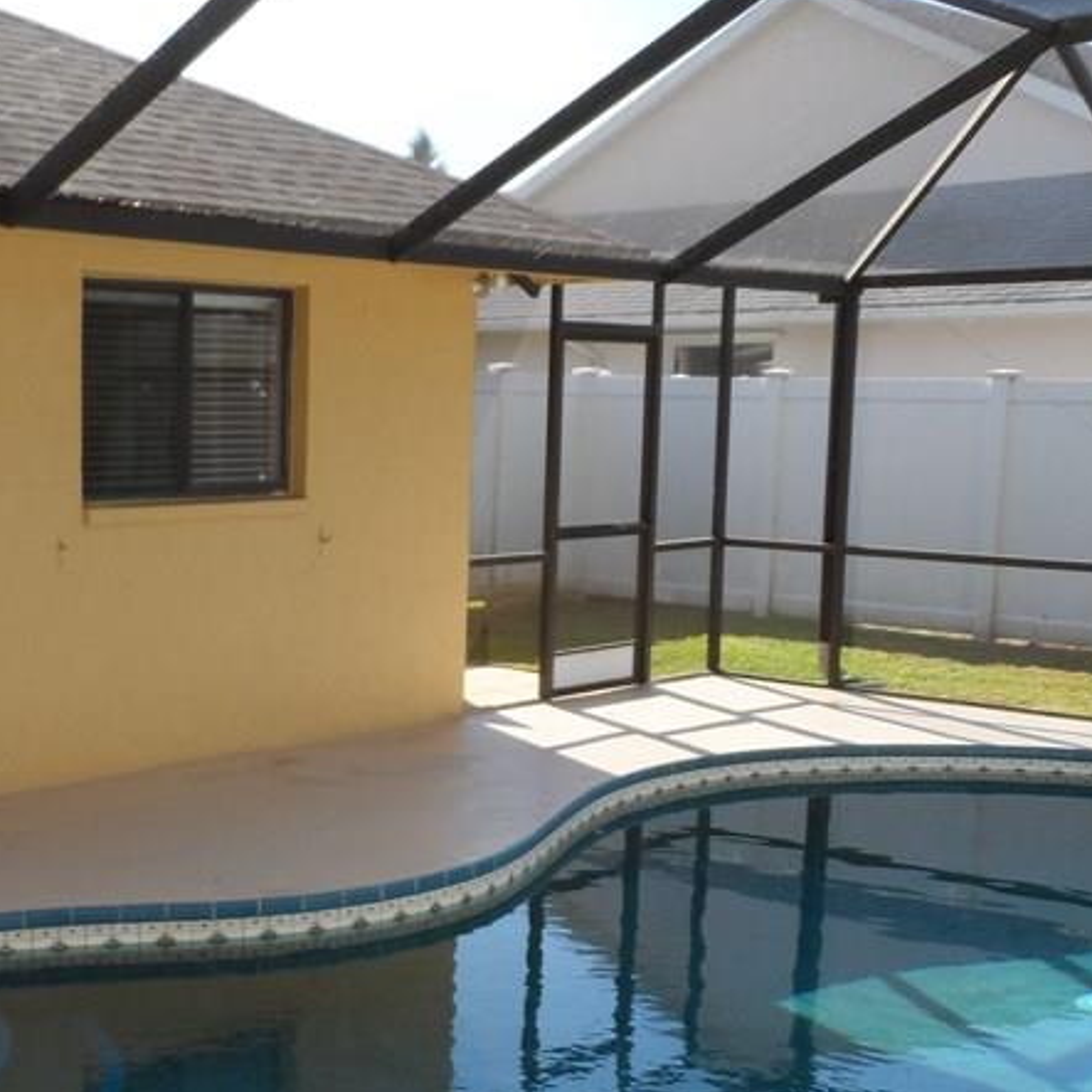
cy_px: 712
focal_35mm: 49
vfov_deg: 34.4
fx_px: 1749
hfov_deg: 33.7
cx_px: 217
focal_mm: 4
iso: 80
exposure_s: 1/350
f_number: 3.2
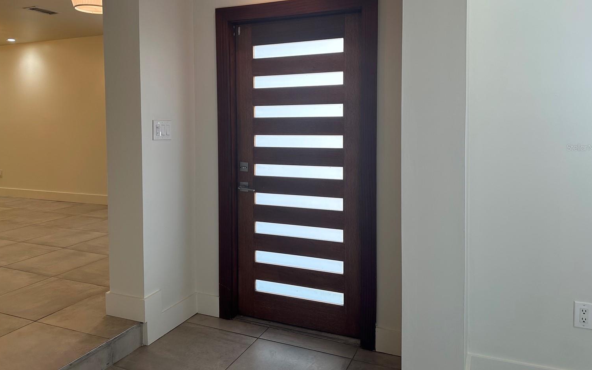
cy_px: 147
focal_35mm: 27
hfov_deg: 68.4
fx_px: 436
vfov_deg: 45.7
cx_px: 290
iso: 100
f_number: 1.78
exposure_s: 1/136
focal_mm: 6.86
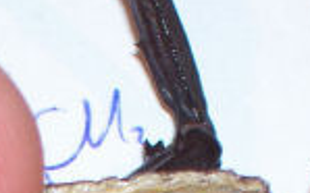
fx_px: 4231
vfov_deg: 2.6
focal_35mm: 501
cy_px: 529
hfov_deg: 4.2
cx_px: -7
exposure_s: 1/89.8
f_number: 4.6
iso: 80
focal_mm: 16.8
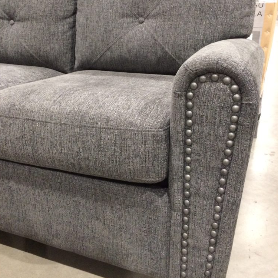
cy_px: 111
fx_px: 318
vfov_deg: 47.0
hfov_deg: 47.2
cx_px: 138
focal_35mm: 35
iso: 200
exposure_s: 1/30
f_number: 2.2
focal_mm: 4.15
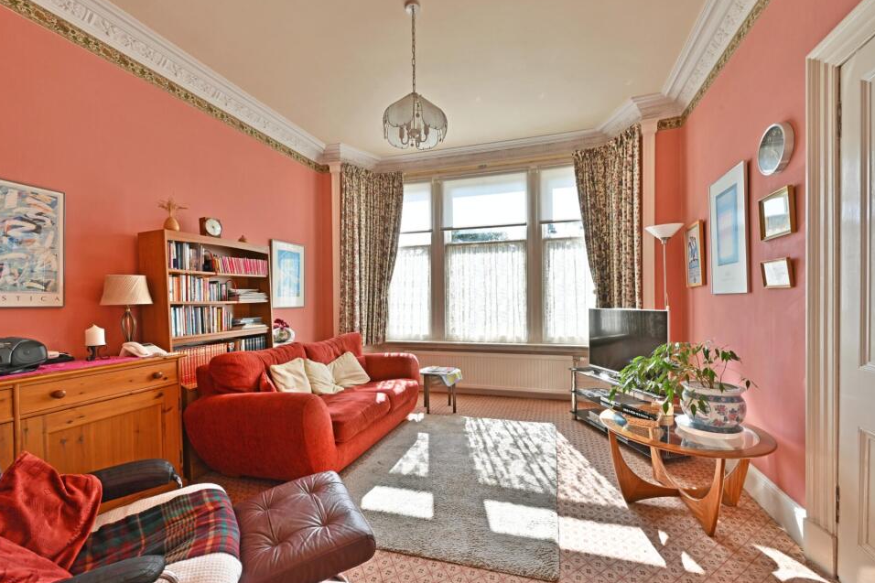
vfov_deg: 77.3
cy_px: 302
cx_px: 447
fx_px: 364
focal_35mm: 15
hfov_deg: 100.4
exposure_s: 1/15
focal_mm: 14
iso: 125
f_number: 13
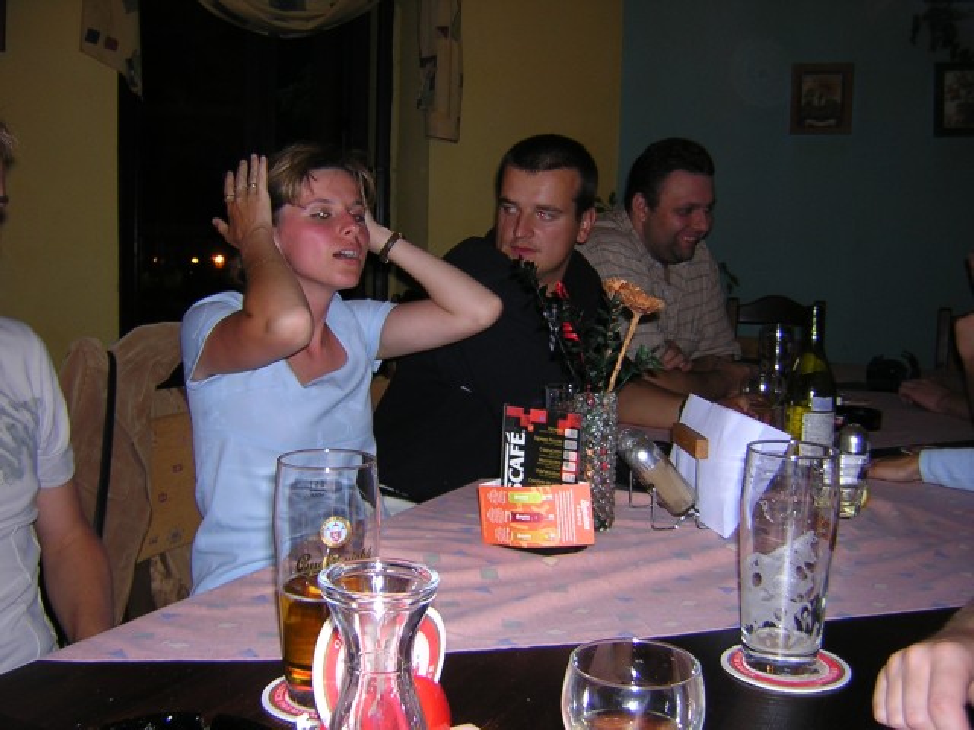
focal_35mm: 36
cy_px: 365
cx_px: 487
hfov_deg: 51.4
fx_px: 1013
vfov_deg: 39.7
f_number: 2.6
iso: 100
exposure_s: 1/60.1
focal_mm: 4.7
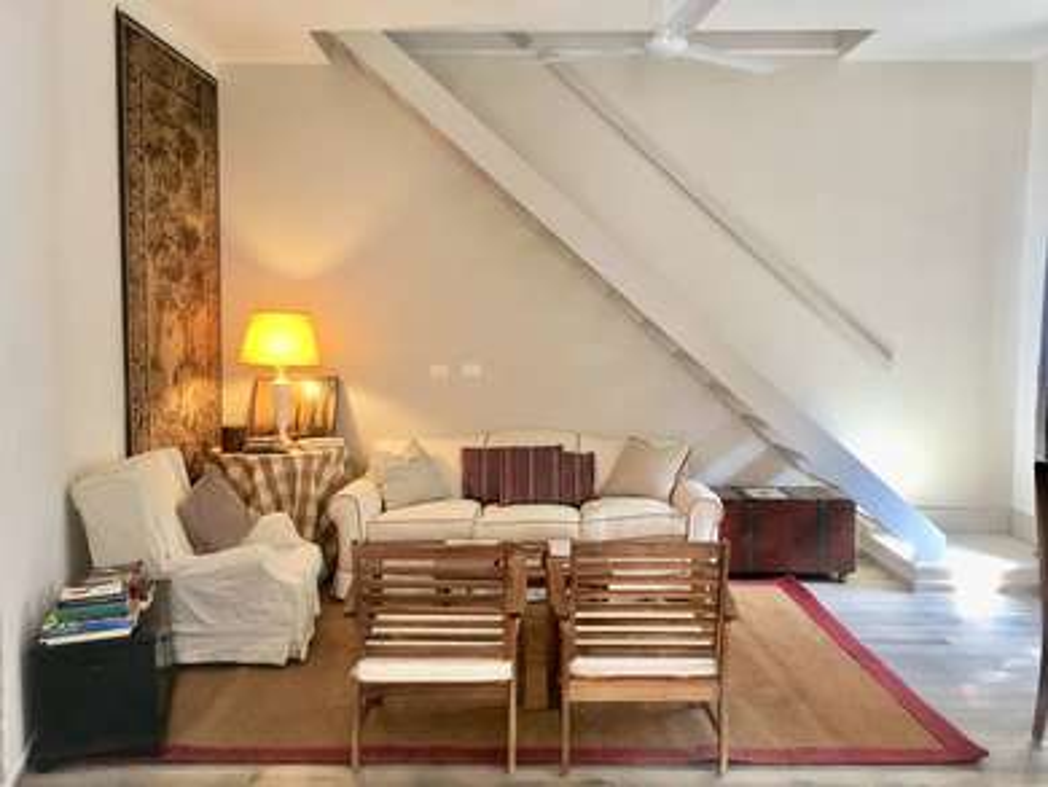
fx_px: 879
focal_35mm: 29
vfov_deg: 48.3
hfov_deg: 61.6
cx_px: 524
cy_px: 394
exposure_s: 1/33
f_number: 2.2
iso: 50
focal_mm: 4.15
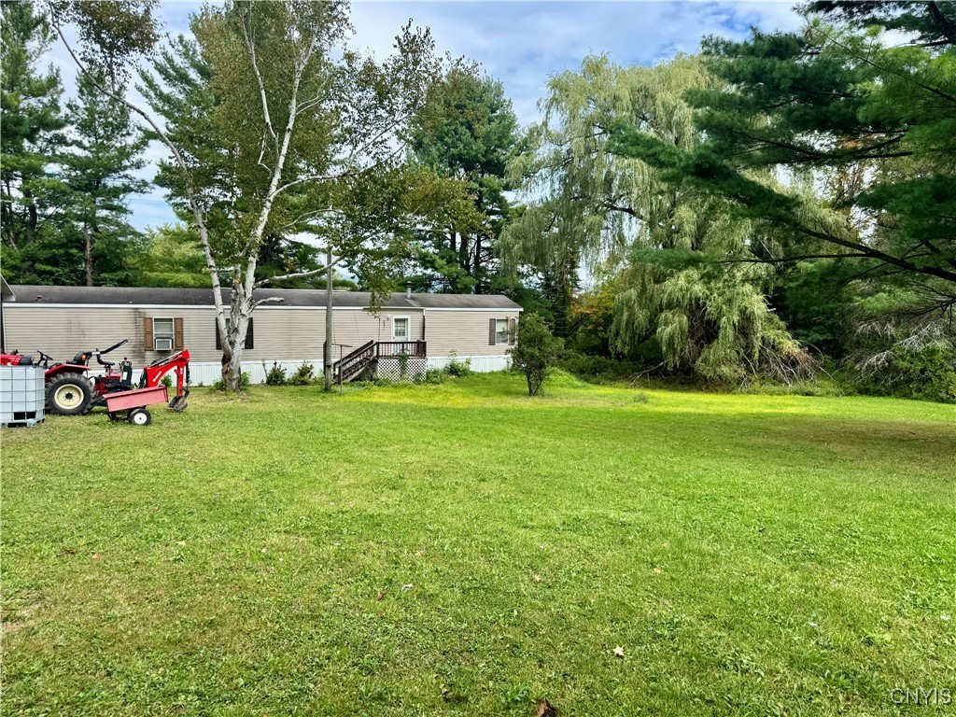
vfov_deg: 56.8
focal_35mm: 24
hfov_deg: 71.6
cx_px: 478
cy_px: 358
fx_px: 663
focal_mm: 6.76
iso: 80
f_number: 1.78
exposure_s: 1/1366
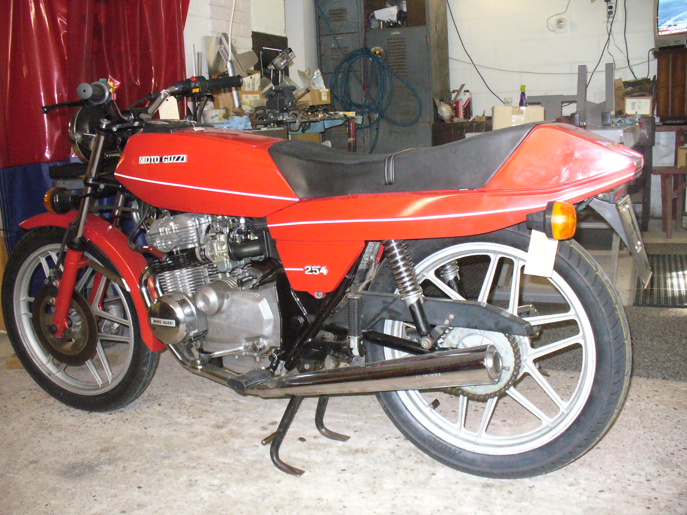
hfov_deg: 50.1
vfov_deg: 38.7
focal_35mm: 37
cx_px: 344
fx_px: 734
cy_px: 258
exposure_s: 1/30
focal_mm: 6.1
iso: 400
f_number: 2.8
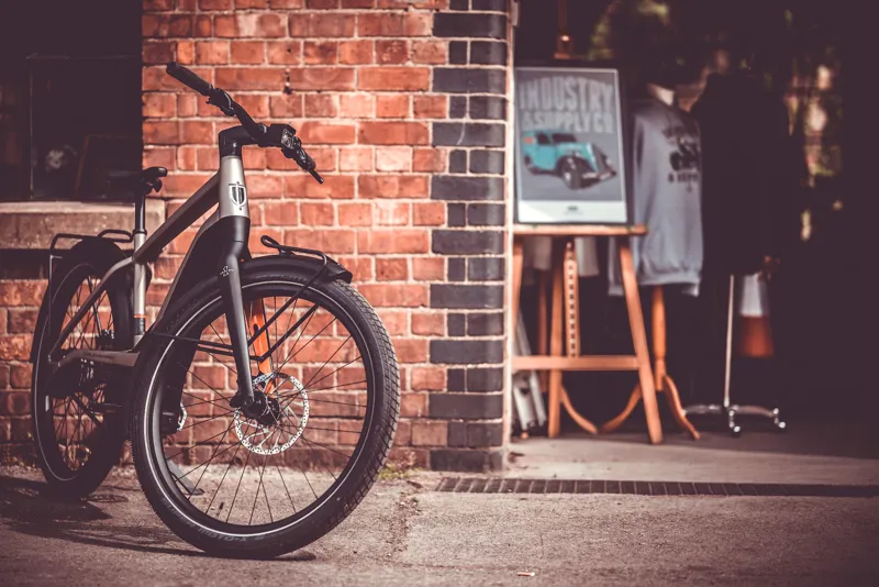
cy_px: 294
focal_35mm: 85
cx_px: 440
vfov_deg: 16.1
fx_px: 2076
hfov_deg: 23.9
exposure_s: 1/4000
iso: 100
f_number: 1.8
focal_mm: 85
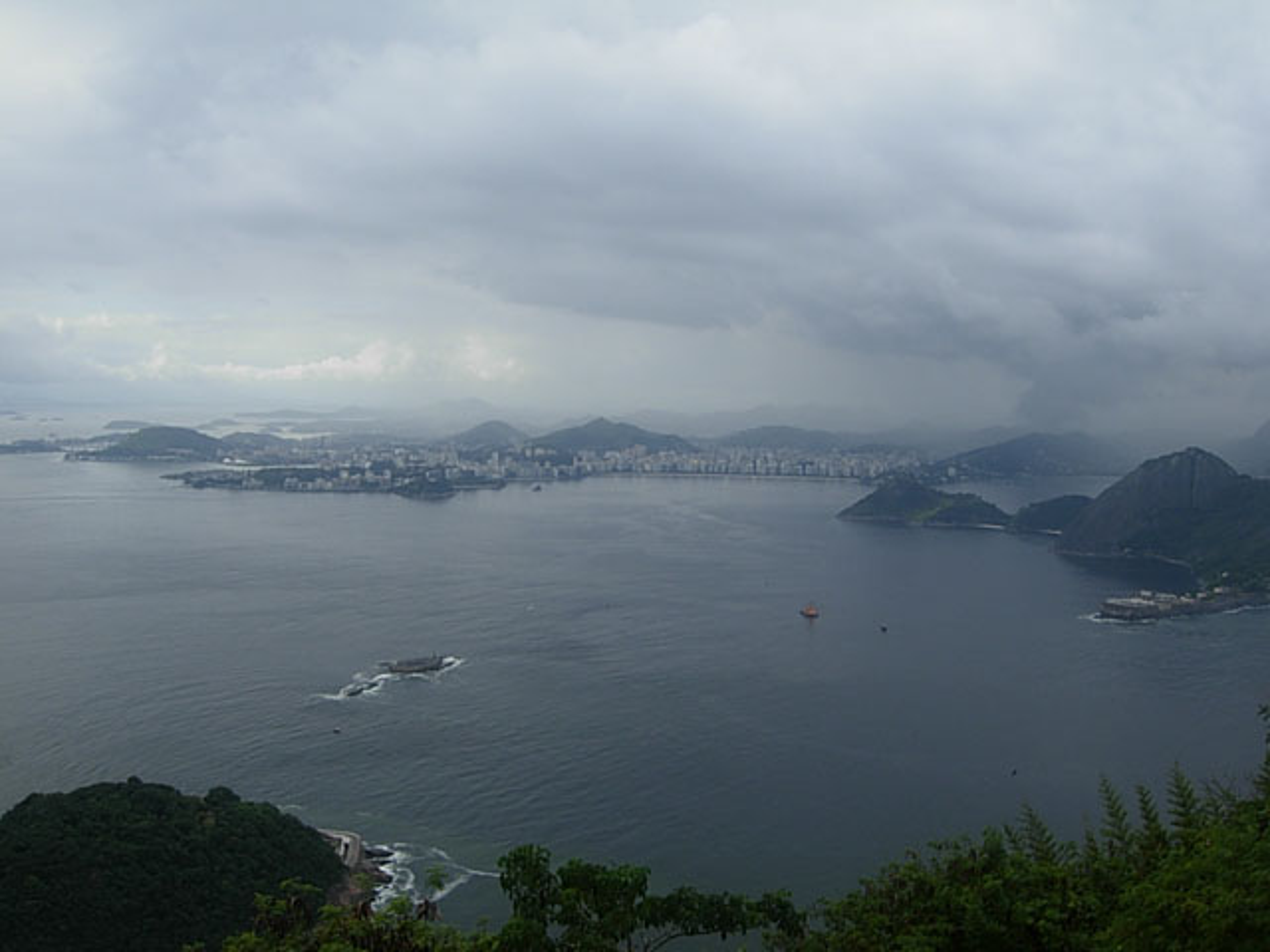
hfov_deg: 51.4
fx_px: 1321
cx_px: 635
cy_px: 476
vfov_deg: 39.7
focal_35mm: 36
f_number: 5.4
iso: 50
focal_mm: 7.5
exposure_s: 1/215
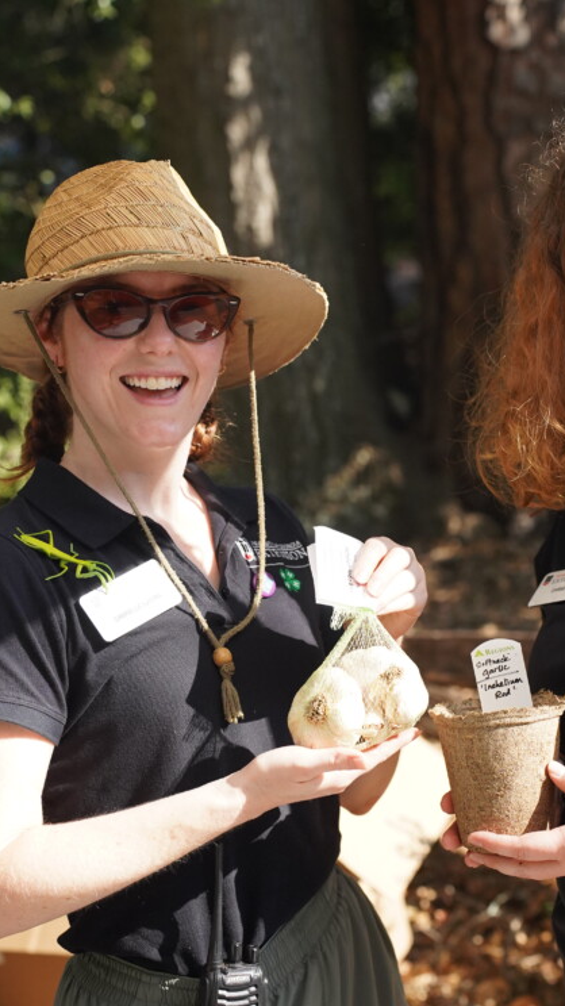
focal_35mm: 75
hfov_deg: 16.0
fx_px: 1999
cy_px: 595
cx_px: 394
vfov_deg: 28.2
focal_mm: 52
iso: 2000
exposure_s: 1/5000
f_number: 3.5
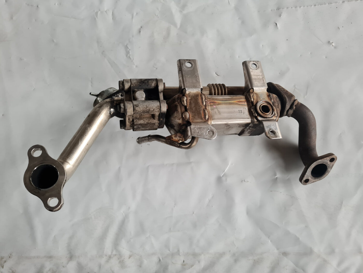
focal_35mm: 26
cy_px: 136
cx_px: 182
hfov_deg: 67.3
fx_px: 273
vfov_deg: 53.1
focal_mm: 5.4
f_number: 1.8
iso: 200
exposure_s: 1/50
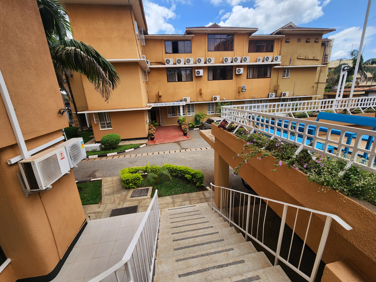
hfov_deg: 106.2
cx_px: 188
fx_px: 141
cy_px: 141
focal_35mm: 13
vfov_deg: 89.9
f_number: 2.2
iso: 50
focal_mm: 2.2
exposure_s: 1/1067
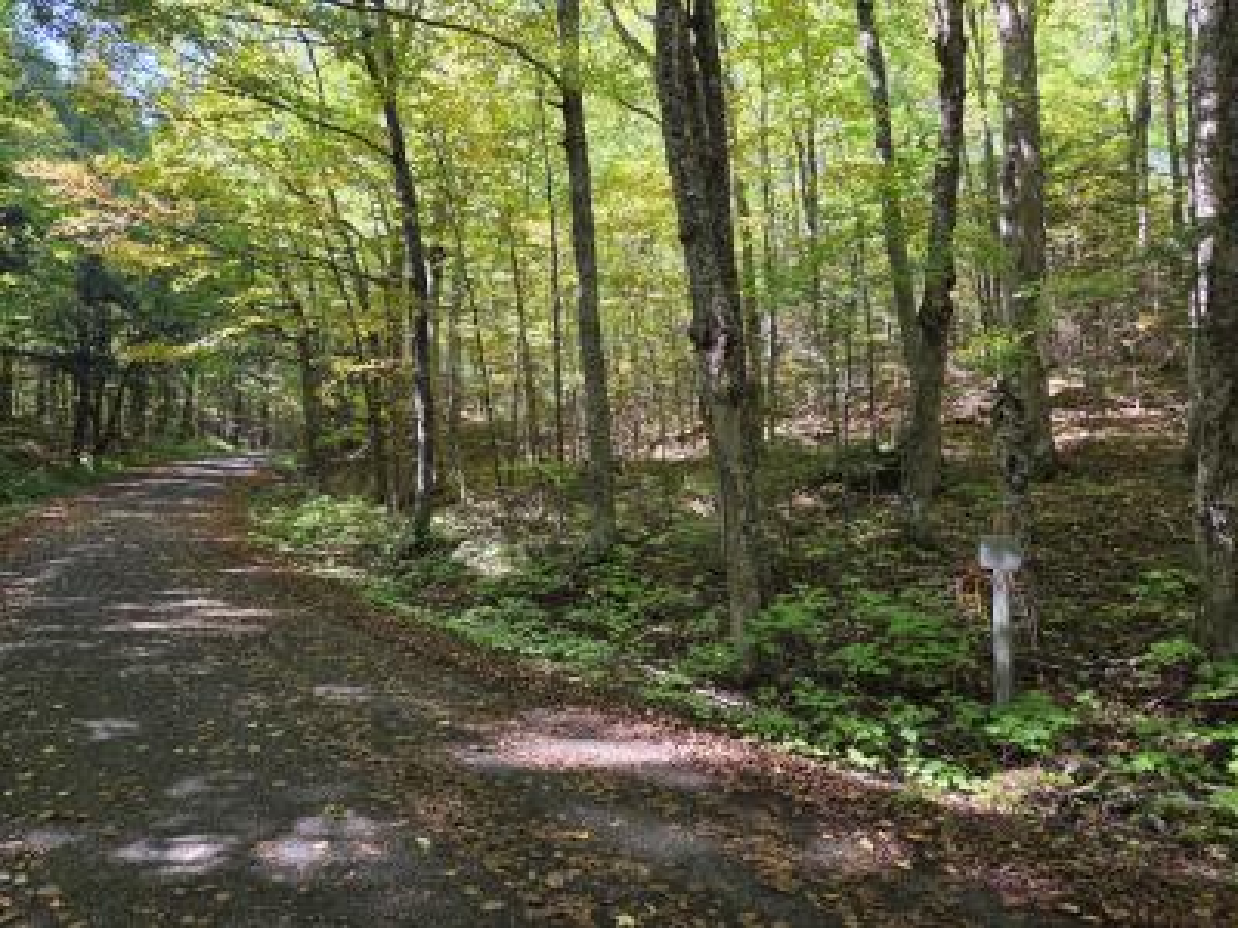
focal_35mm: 23
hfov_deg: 73.9
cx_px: 619
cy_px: 464
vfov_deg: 58.9
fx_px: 823
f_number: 1.8
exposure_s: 1/180
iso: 80
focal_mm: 5.4
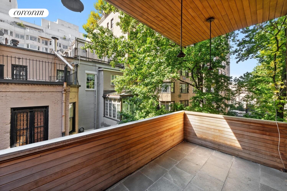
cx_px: 144
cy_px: 96
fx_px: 112
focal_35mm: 14
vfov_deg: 81.3
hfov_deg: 104.2
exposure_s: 1/100
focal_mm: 14
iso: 200
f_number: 11
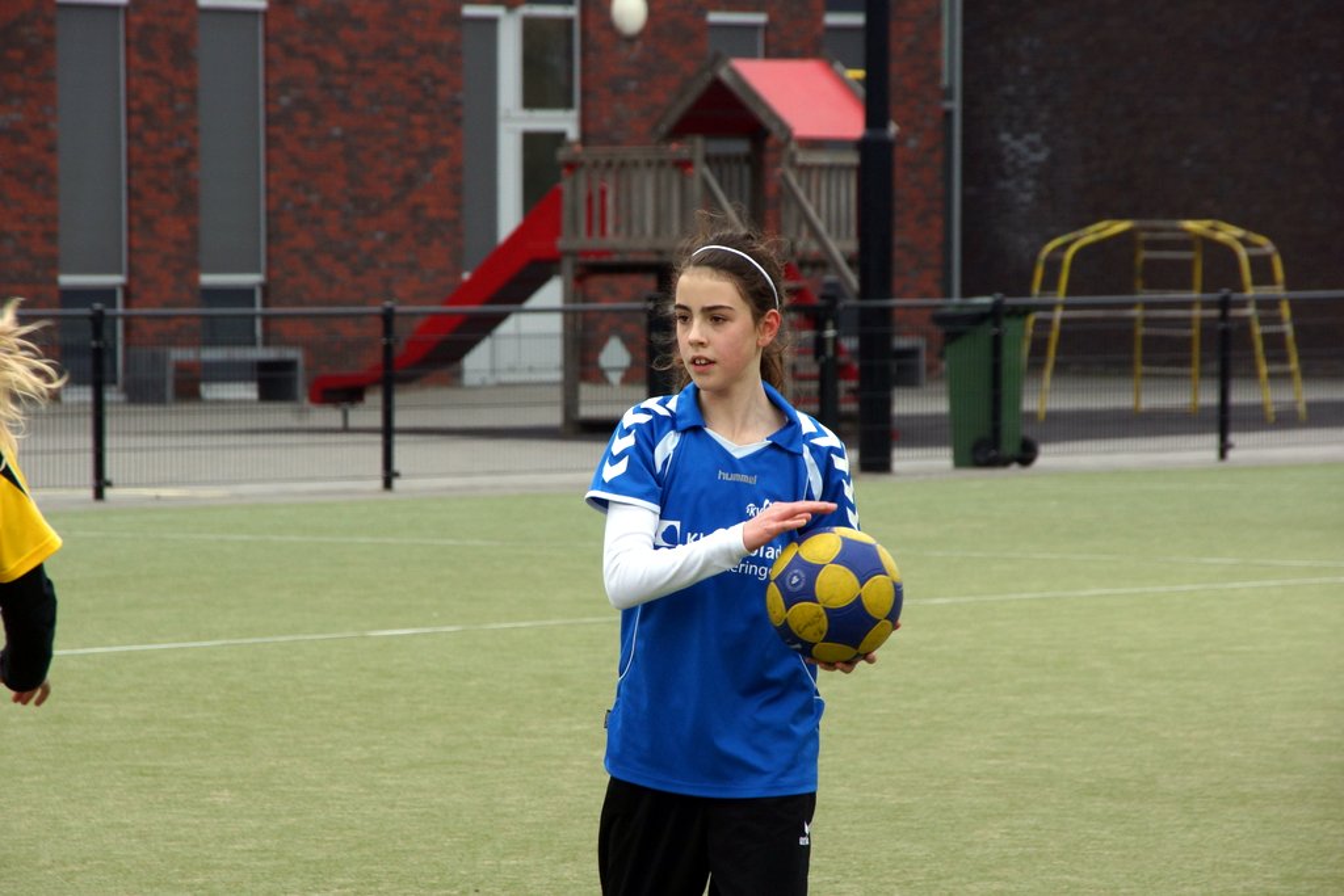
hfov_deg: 8.6
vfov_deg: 5.7
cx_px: 672
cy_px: 448
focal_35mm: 240
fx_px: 8961
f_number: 11
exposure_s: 1/320
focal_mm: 160
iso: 400
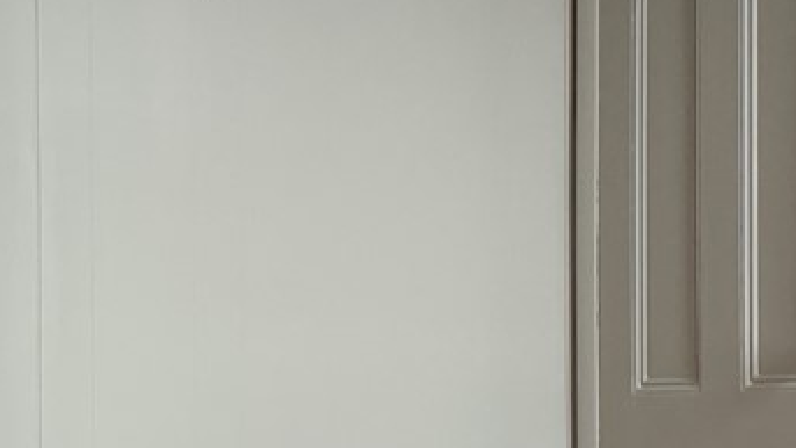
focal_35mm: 78
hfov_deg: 27.2
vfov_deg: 15.3
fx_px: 1646
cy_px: 392
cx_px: 360
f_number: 1.78
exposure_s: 1/60
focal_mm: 6.76
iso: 500
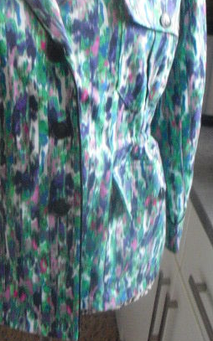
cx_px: 60
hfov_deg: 21.5
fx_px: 558
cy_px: 96
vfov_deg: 33.5
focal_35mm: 60
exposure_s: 1/15
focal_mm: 6.3
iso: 800
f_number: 3.1
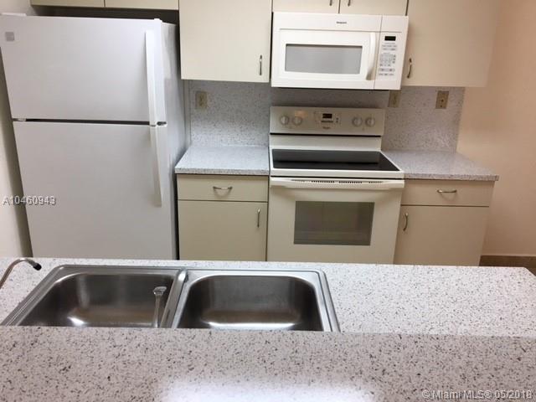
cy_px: 201
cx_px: 268
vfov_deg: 48.2
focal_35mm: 29
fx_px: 449
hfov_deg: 61.7
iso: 25
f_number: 2.2
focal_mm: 4.15
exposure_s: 1/30
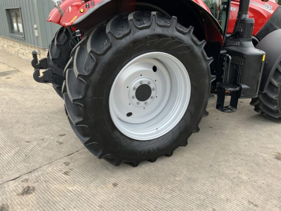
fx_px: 235
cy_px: 106
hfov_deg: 61.7
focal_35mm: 29
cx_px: 140
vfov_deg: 48.2
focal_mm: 3
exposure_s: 1/122
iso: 50
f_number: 1.8
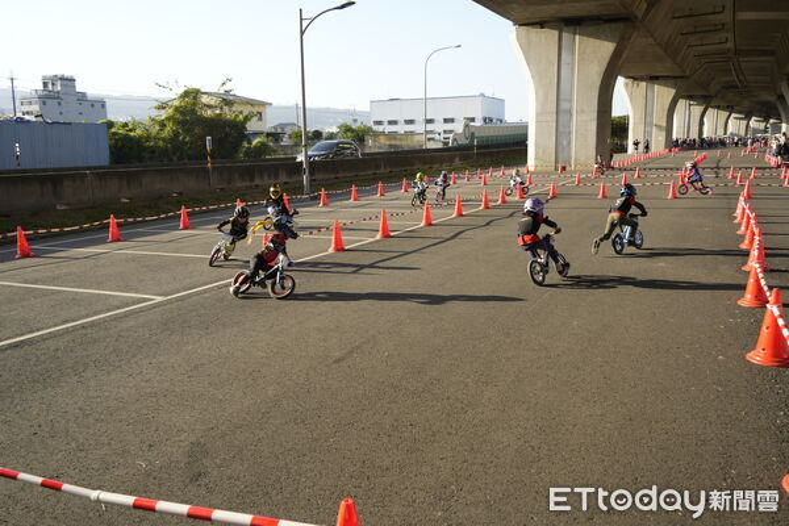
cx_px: 394
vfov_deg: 46.4
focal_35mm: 28
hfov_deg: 65.5
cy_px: 263
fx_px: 614
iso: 100
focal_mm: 28
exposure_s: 1/200
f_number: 4.5
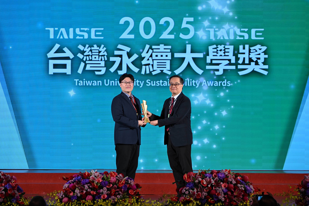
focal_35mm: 280
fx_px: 2403
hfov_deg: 7.4
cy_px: 103
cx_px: 154
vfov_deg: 4.9
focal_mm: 280
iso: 1250
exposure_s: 1/192
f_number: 7.1
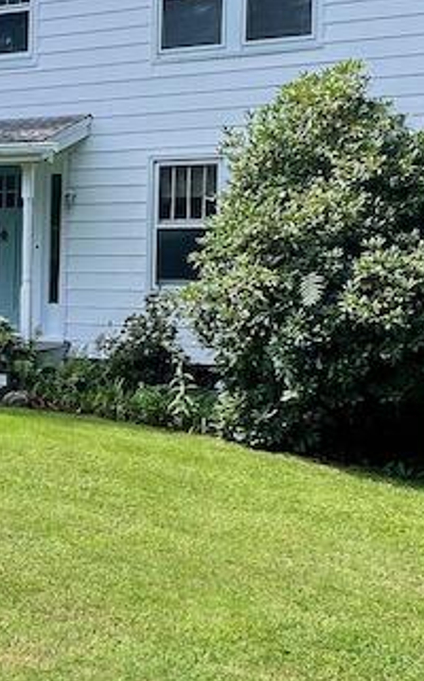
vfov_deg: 36.9
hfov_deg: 22.1
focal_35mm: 55
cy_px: 316
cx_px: -57
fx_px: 1019
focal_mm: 1.57
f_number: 1.8
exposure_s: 1/430
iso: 32
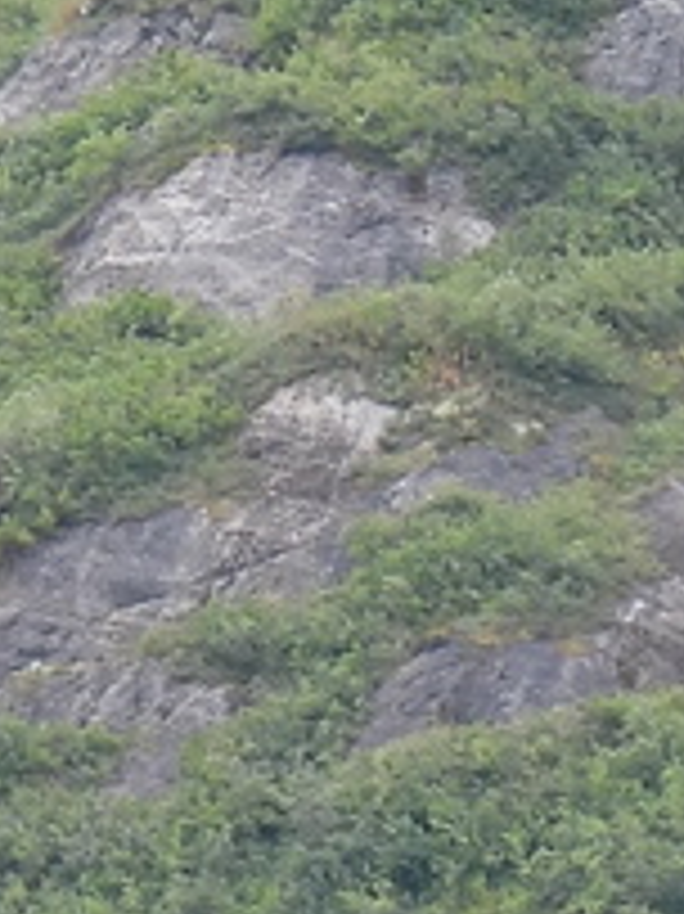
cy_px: 1427
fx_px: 30805
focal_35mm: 1168
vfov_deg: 1.7
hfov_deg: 1.3
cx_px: 1719
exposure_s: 1/100
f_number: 4.5
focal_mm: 33
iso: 100
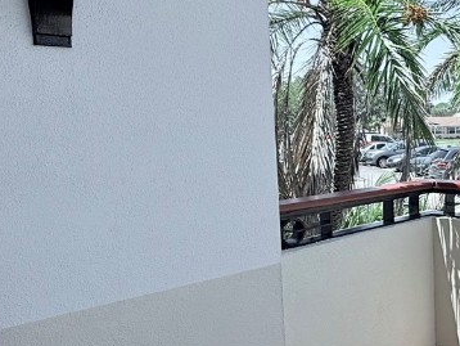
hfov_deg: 36.5
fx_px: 532
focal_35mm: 40
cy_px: 156
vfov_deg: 36.0
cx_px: 547
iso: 50
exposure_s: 1/1848
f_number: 2.2
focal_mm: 2.22
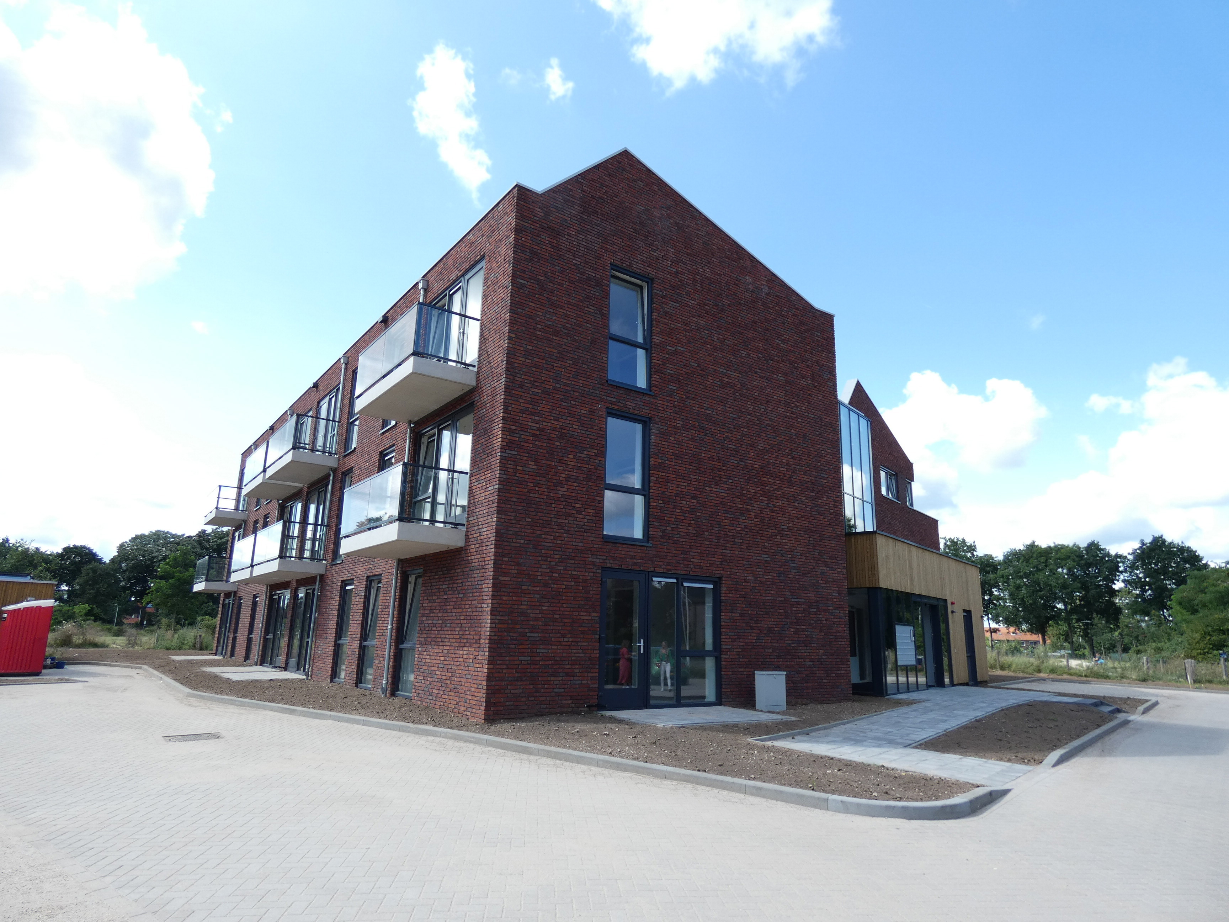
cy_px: 461
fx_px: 710
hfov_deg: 81.7
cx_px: 614
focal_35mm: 20
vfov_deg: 66.0
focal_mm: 3.6
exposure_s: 1/640
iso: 80
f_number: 2.8
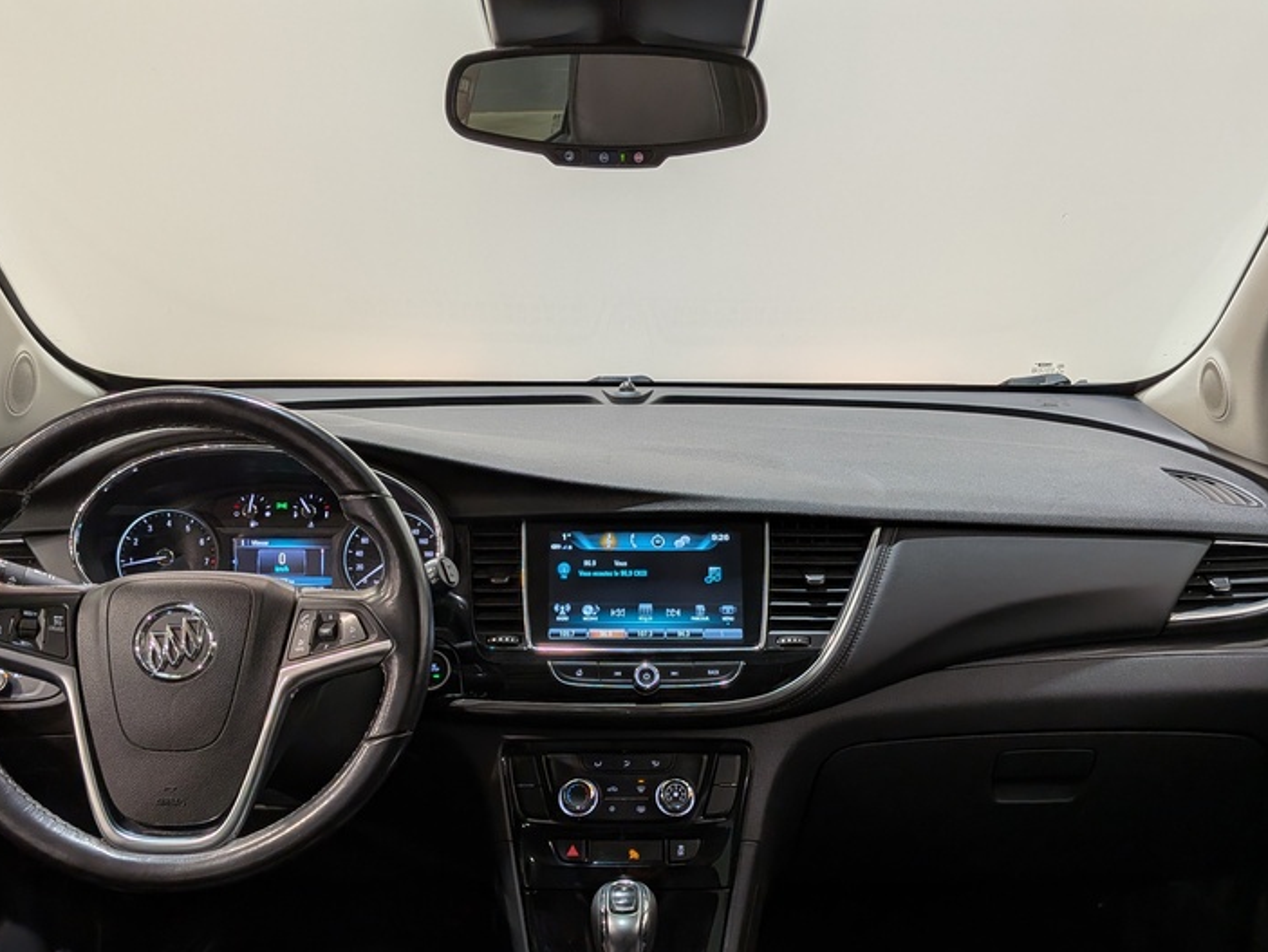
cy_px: 634
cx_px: 668
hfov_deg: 52.6
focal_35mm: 35
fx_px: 1283
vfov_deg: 40.2
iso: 29
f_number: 1.7
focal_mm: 4.53
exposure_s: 1/126
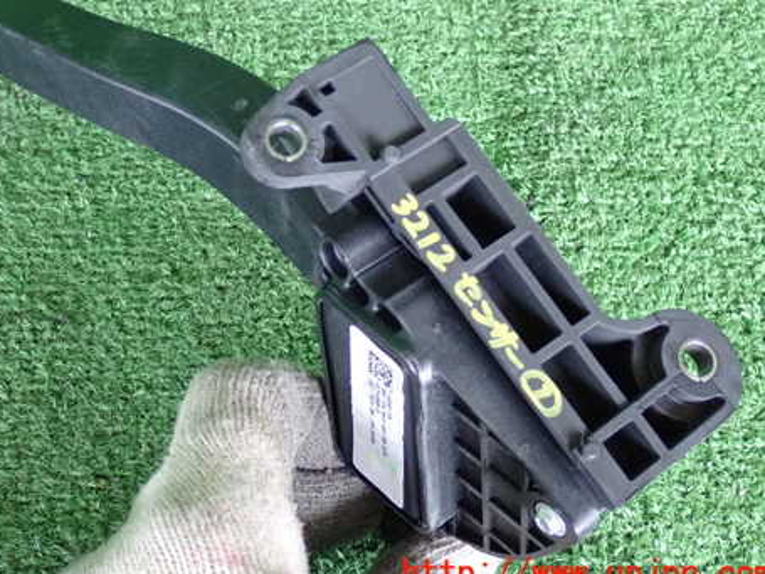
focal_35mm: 66
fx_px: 1458
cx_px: 277
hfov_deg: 29.3
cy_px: 217
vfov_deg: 22.2
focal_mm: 9.01
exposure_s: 1/125
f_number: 3.2
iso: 1250
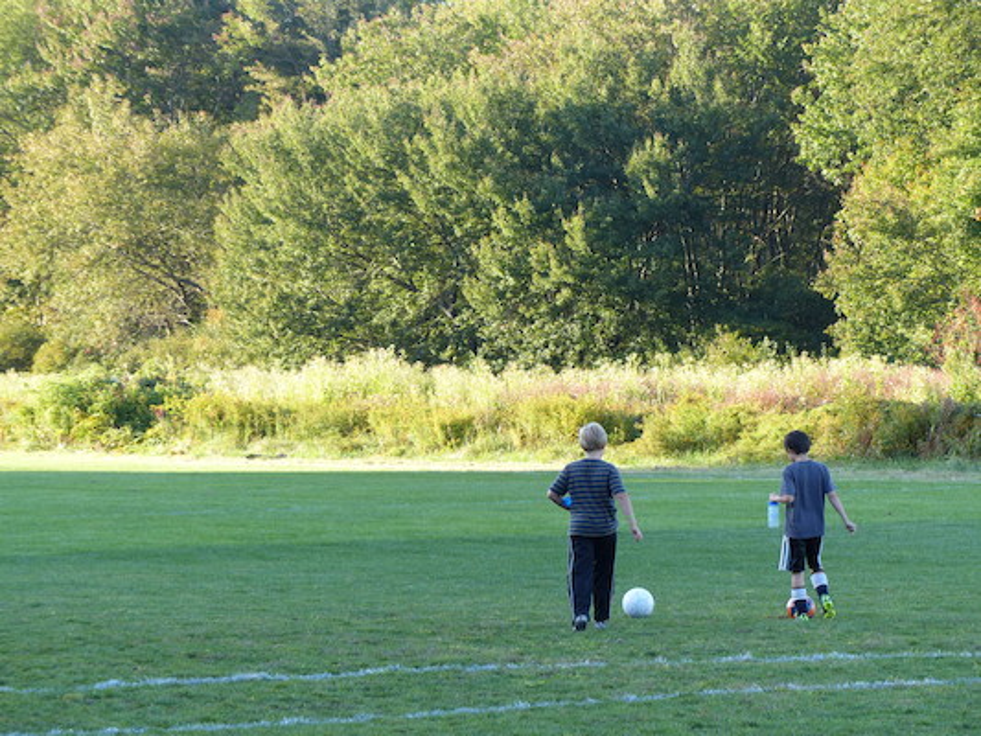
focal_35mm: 181
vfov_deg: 8.2
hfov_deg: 10.9
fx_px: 5131
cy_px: 368
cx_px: 490
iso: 100
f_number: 3.2
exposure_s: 1/125
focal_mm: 32.5
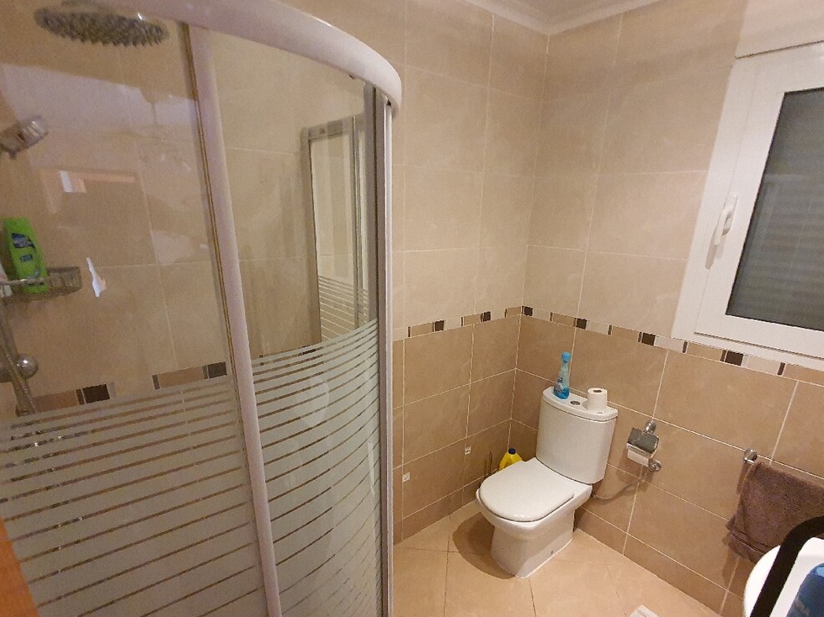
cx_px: 428
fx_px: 405
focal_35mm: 17
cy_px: 364
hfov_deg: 91.0
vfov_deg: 74.1
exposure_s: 1/33
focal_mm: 1.8
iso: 500
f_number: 2.2
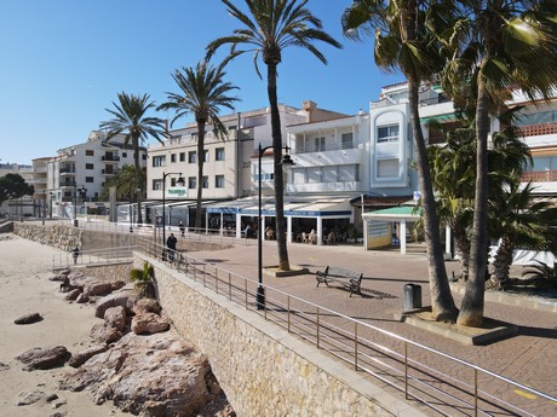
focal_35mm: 24
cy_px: 208
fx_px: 386
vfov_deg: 56.8
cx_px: 278
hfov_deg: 71.6
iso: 100
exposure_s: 1/640
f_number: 2.8
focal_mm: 4.5
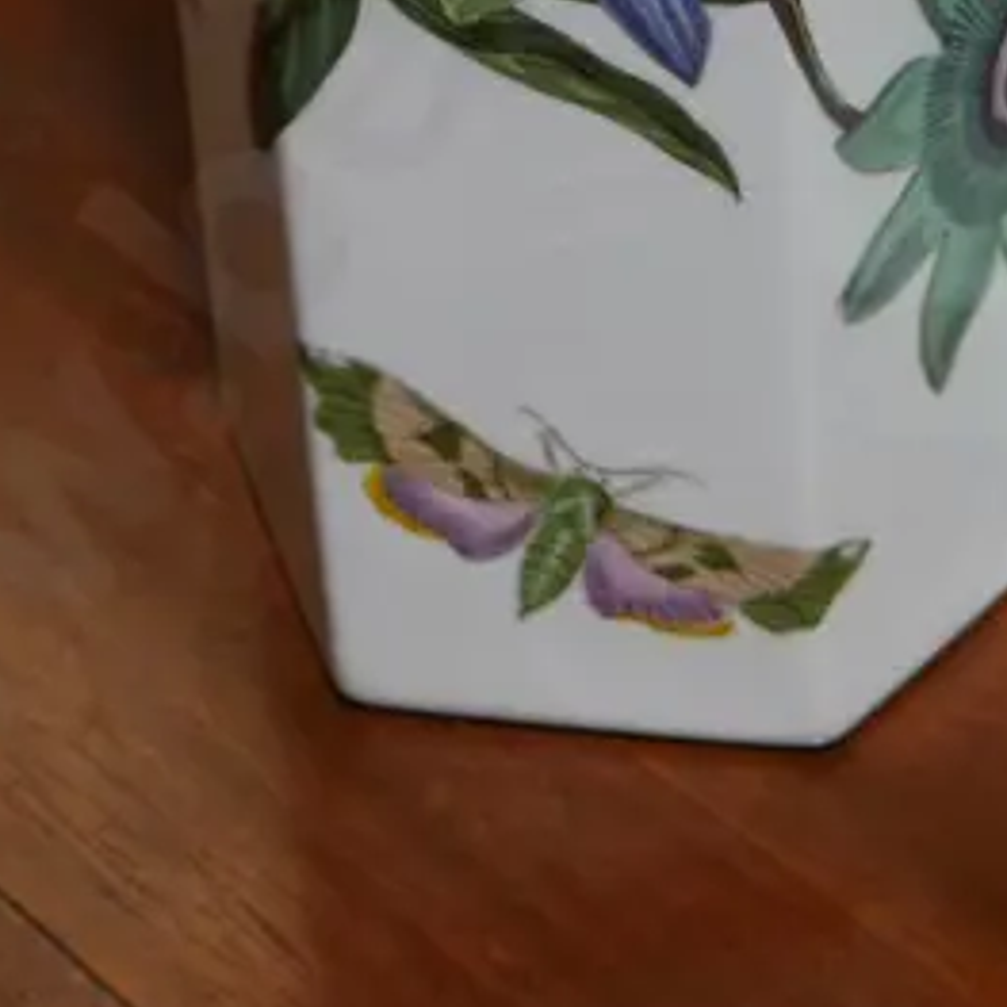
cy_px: -528
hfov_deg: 13.2
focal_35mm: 131
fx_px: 4312
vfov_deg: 12.6
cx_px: 833
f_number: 4.1
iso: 320
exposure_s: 1/60
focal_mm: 19
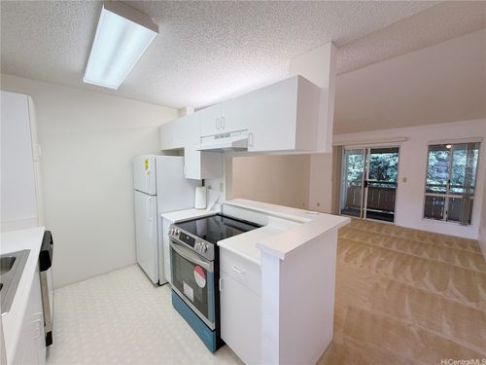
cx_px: 243
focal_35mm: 14
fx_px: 197
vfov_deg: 85.7
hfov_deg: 102.1
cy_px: 182
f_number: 2.2
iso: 100
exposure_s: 1/120
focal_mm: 2.22
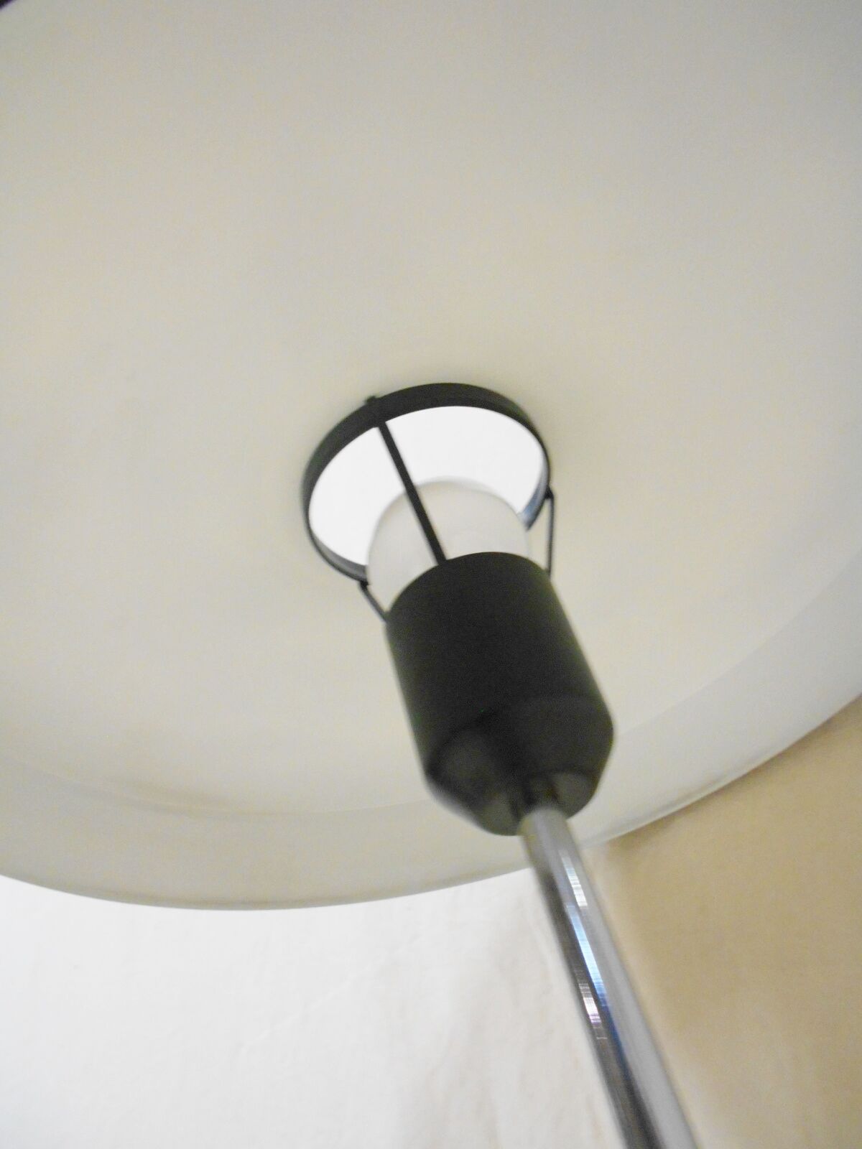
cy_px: 574
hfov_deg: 53.1
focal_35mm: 26
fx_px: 863
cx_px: 431
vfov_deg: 67.3
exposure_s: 1/20
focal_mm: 4.6
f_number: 3.2
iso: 400
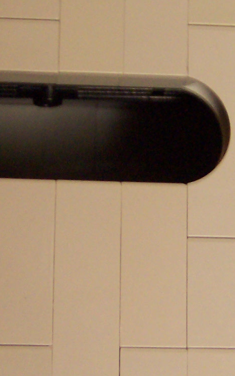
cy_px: 148
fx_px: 1343
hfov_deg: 10.0
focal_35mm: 131
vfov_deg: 15.9
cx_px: 112
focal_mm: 6.7
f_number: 3.4
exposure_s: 1/15
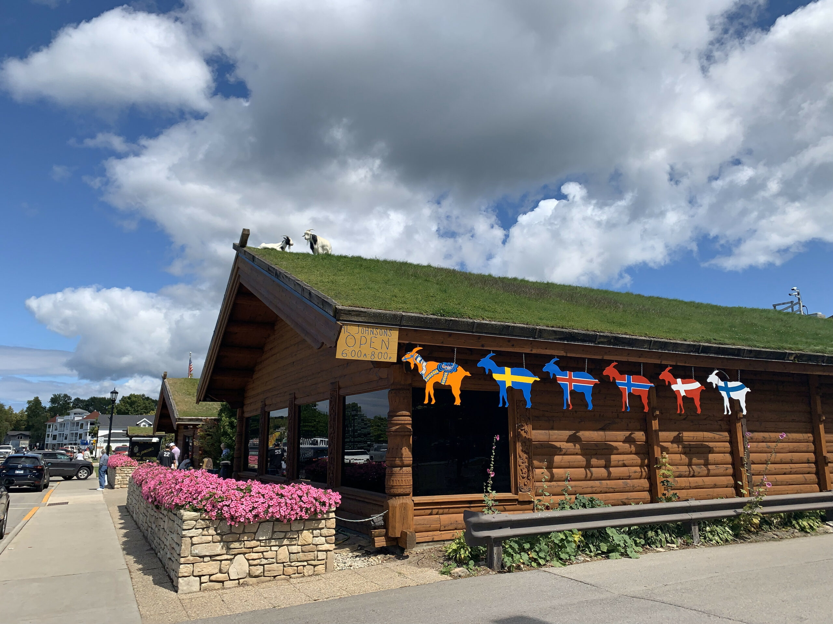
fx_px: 626
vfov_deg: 53.1
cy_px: 312
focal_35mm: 26
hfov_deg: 67.3
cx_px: 416
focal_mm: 4.25
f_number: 1.8
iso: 25
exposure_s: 1/2915
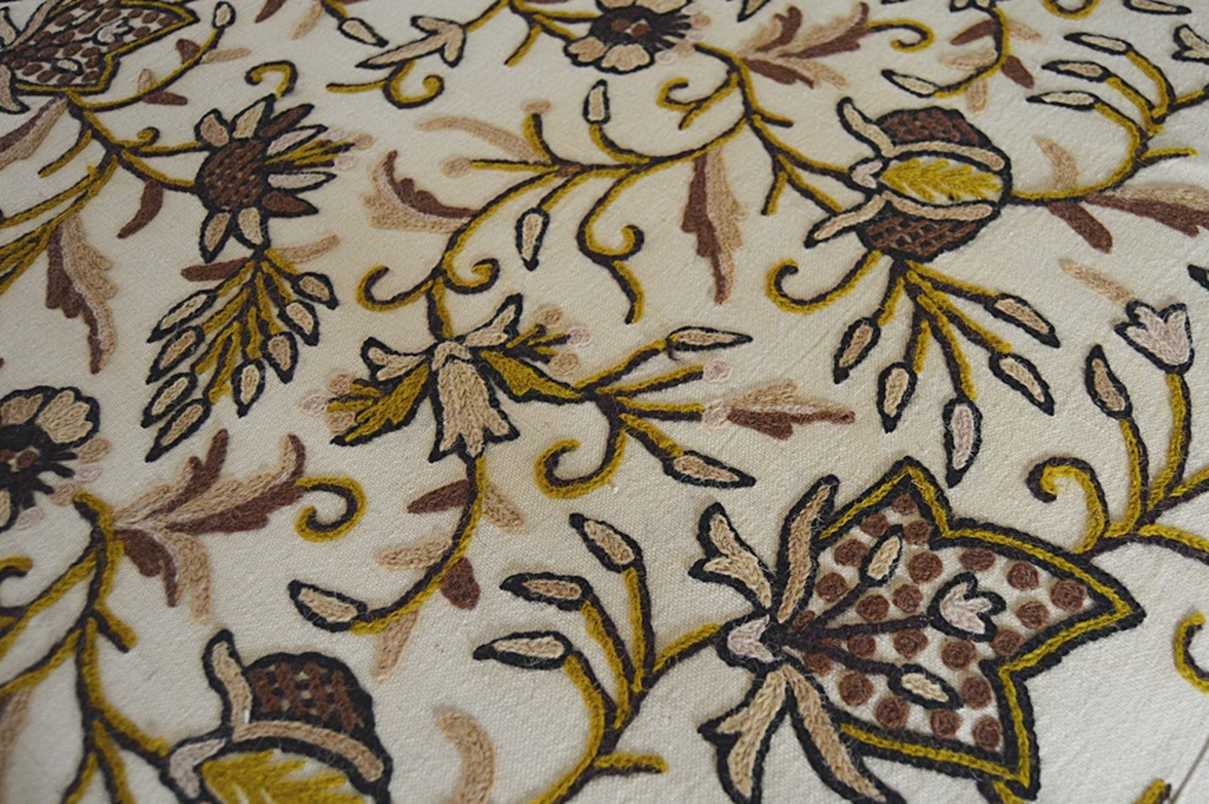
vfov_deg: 40.4
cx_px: 689
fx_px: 1093
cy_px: 432
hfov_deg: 57.7
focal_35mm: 33
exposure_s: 1/60
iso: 900
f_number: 3.5
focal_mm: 19
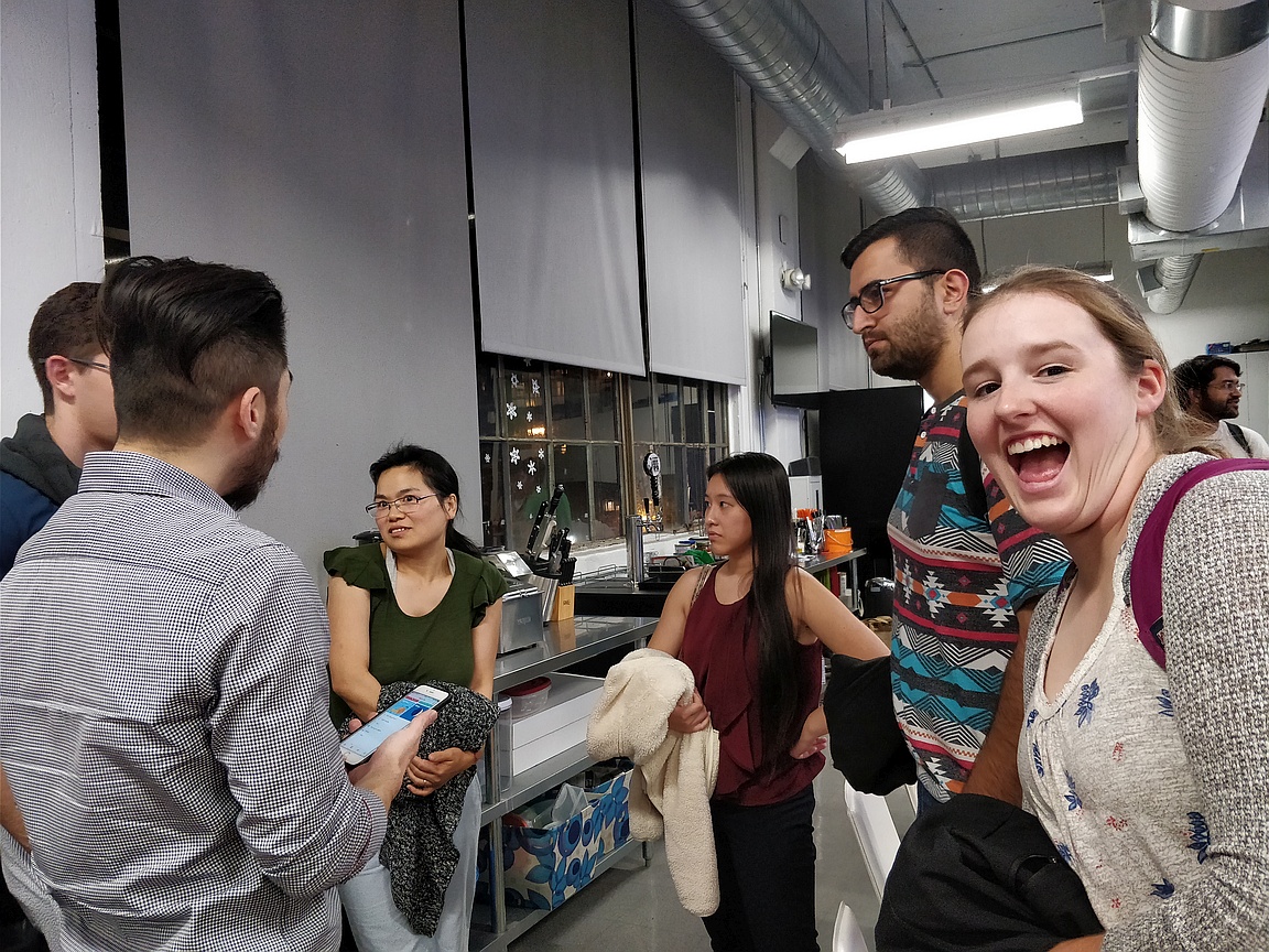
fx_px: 880
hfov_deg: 71.6
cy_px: 476
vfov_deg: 56.8
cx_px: 634
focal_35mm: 24
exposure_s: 1/50
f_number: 1.7
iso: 1000
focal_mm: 4.1
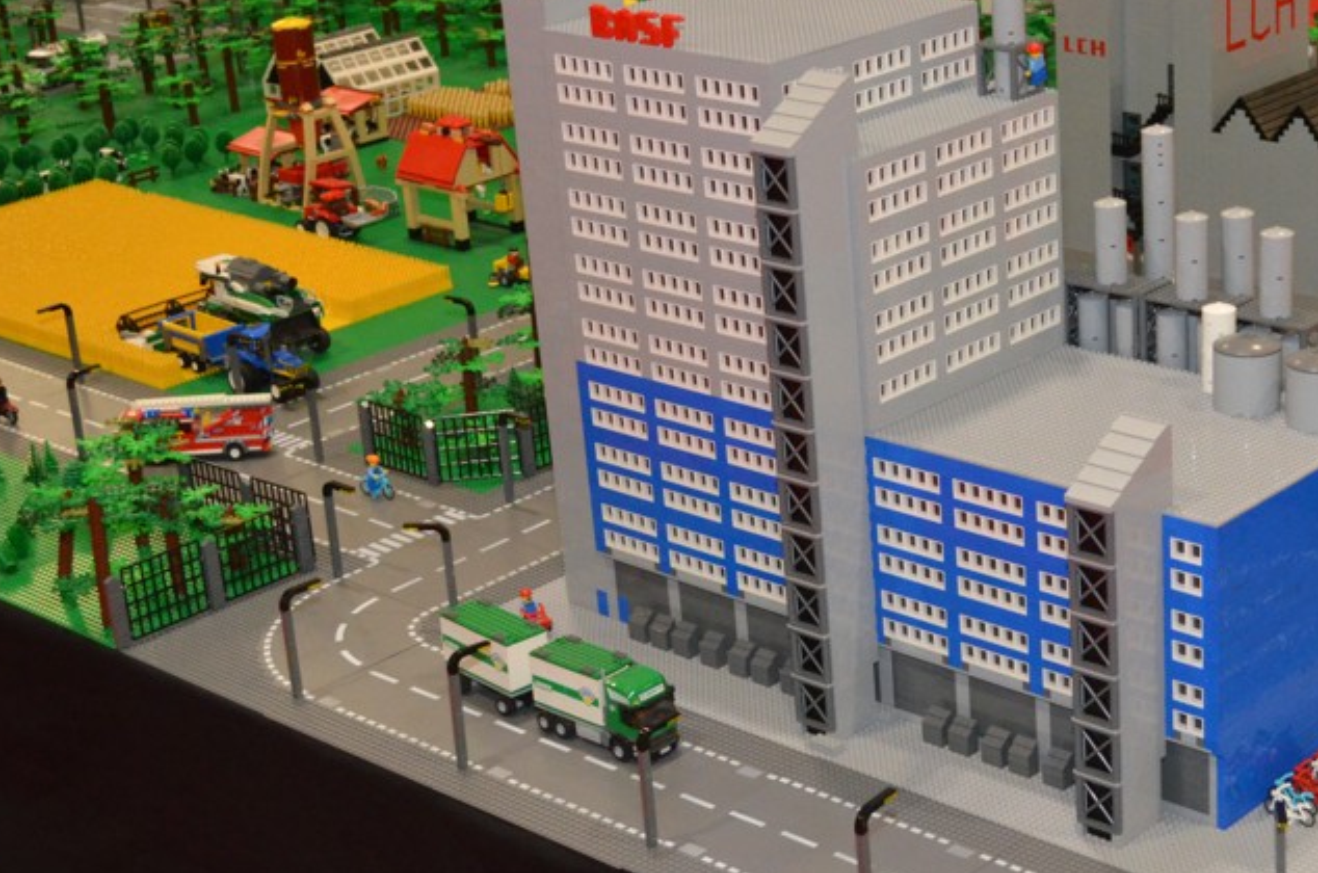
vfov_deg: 19.1
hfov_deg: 28.2
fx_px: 2594
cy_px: 474
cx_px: 940
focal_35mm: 71
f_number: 4.5
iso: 3200
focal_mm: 30
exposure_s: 1/60
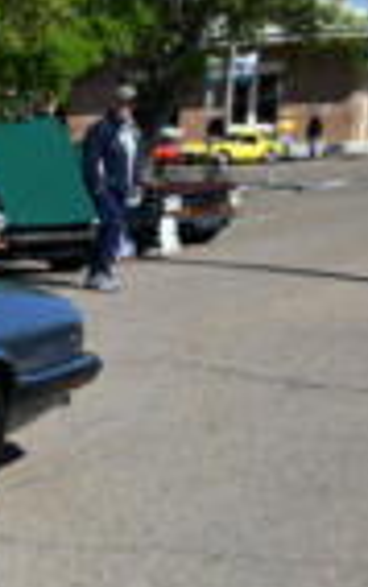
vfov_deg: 23.8
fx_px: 1377
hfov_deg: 11.4
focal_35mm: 86
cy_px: 449
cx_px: -616
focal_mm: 24
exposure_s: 1/400
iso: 100
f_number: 7.1
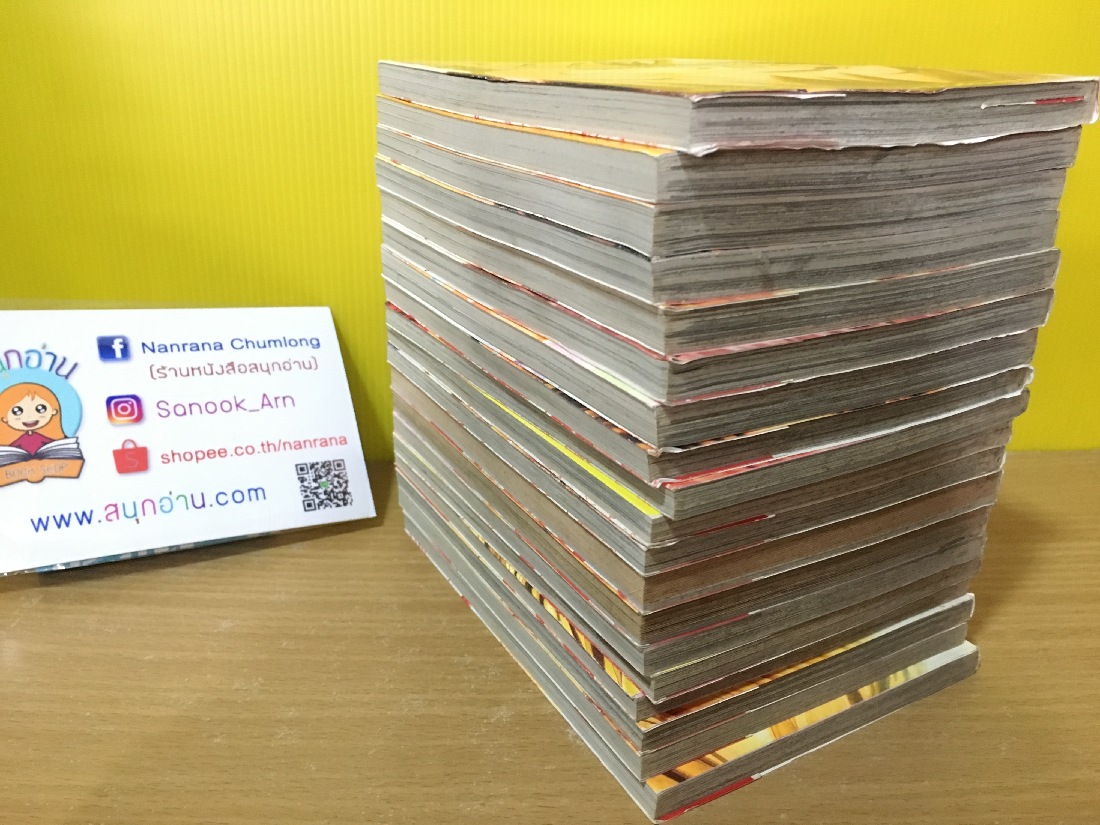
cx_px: 550
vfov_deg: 48.2
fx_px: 922
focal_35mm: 29
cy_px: 412
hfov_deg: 61.7
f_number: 2.2
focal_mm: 4.15
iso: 250
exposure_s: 1/17
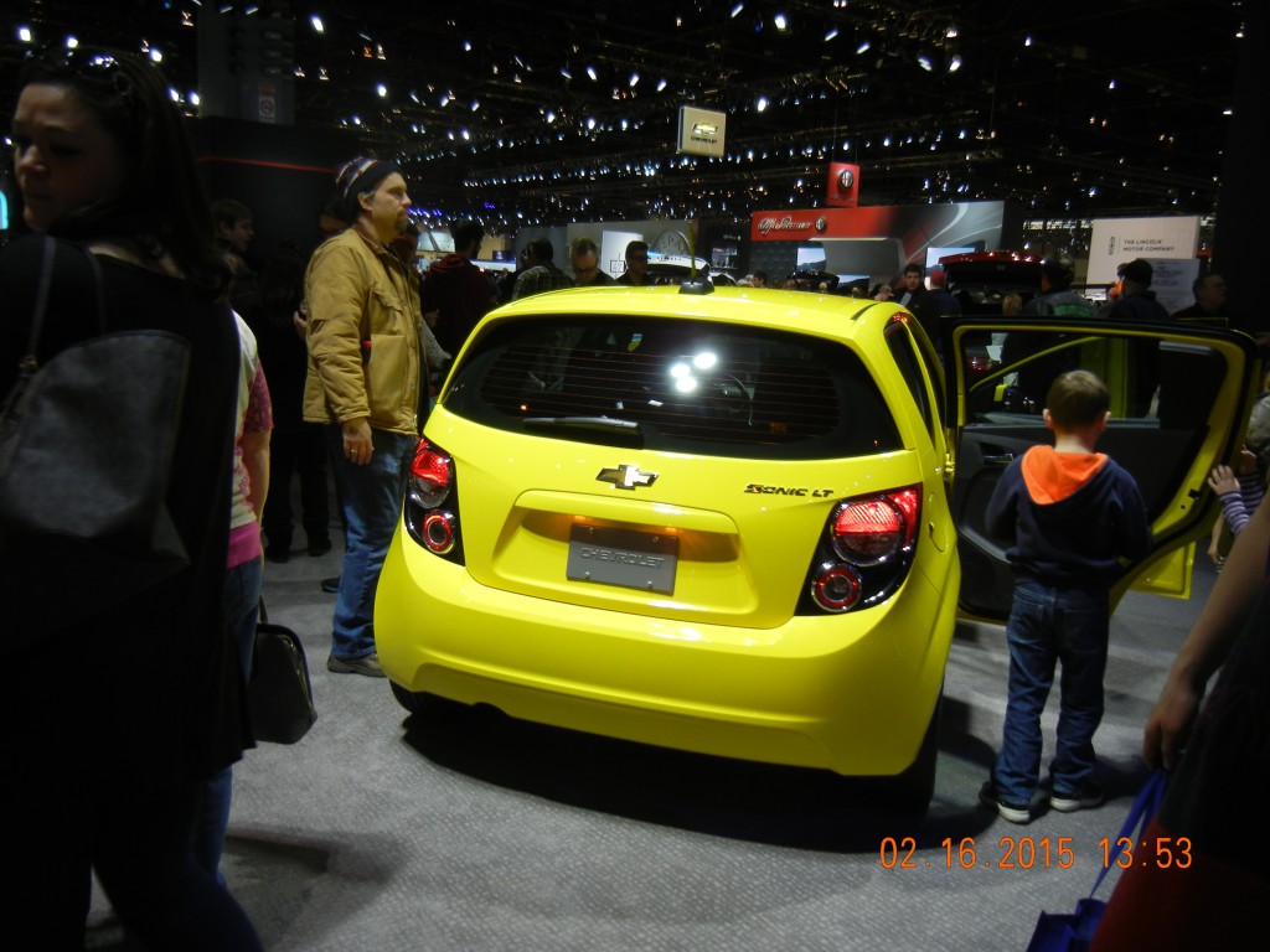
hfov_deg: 60.0
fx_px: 1101
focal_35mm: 30
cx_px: 635
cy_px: 476
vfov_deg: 46.8
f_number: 3.5
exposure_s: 1/74.5
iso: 160
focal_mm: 5.4
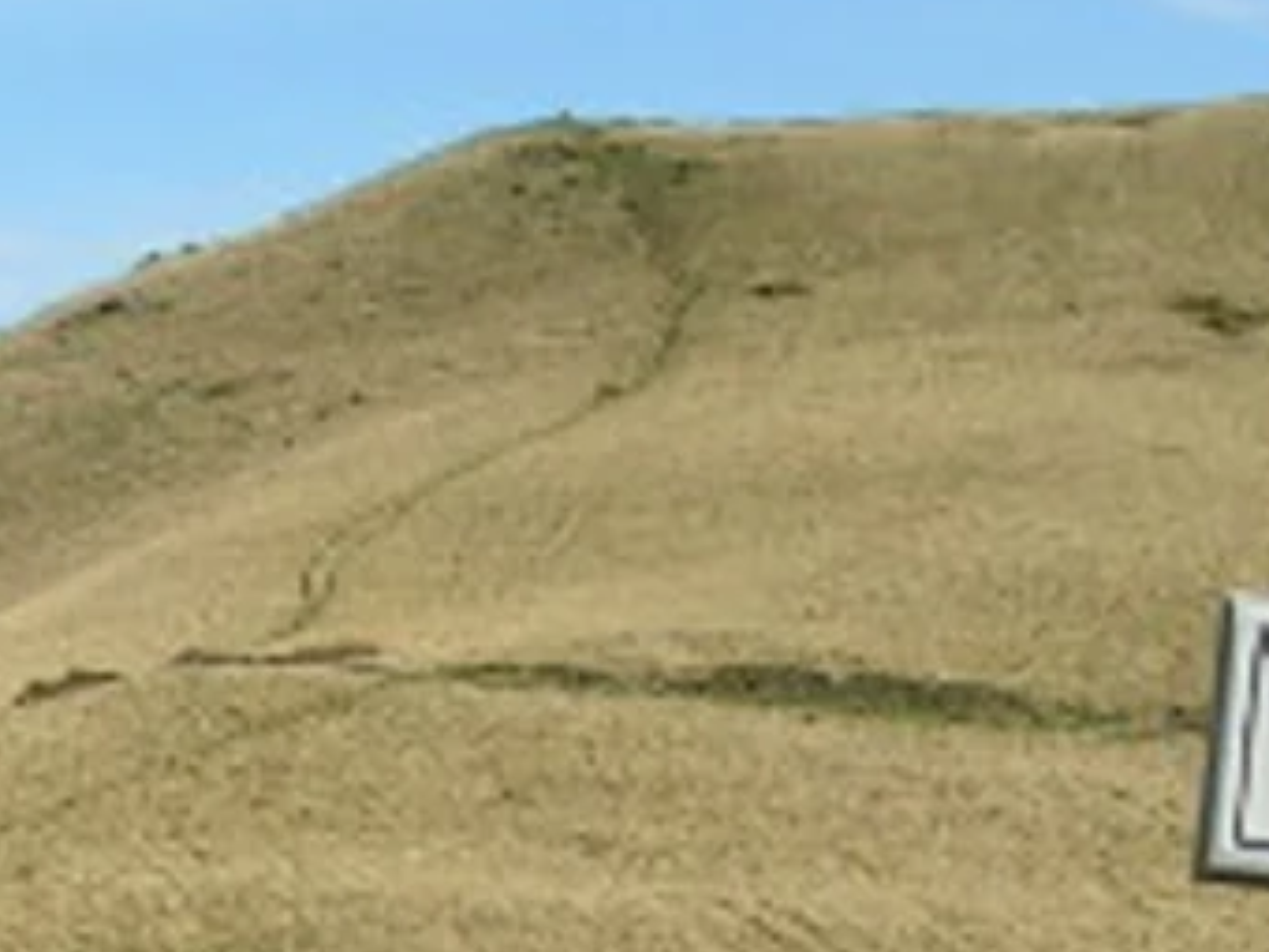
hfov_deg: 12.1
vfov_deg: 9.1
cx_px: -93
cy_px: 1034
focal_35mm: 161
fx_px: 5902
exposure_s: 1/320
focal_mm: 5.8
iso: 50
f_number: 5.6
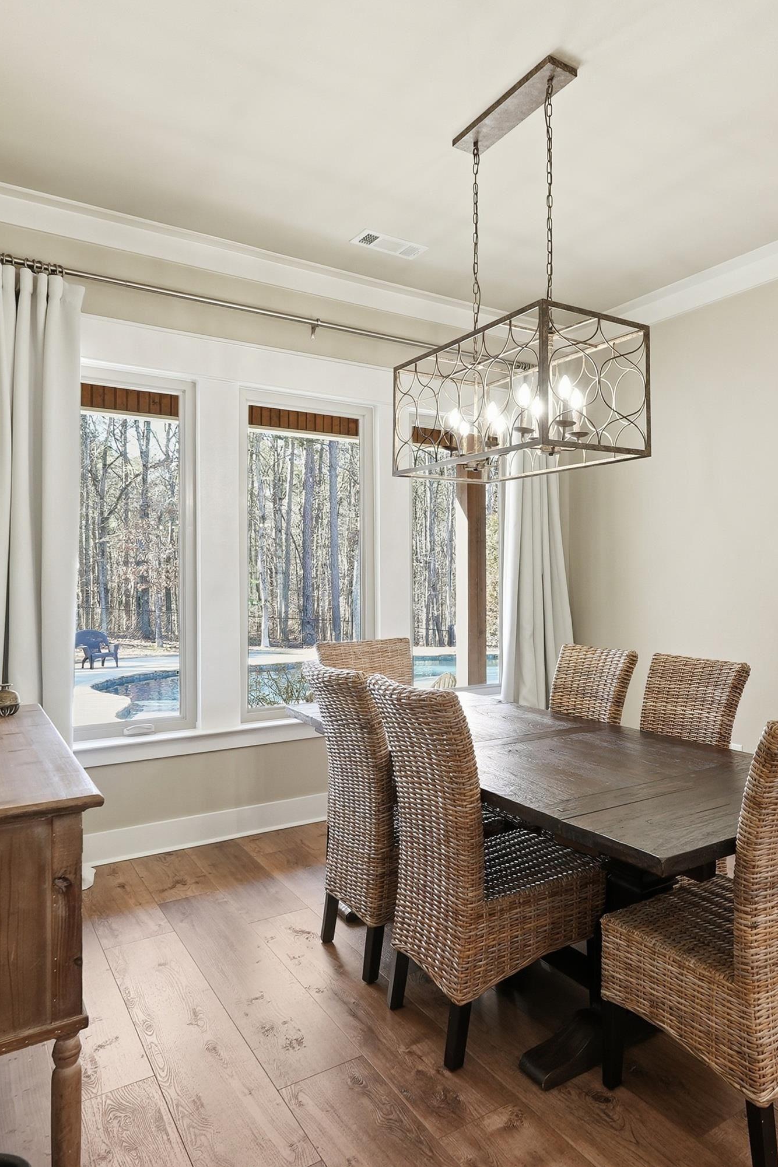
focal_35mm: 24
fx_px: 778
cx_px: 599
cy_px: 583
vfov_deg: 73.7
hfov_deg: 50.6
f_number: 9
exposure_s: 1/25
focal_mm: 16
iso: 250
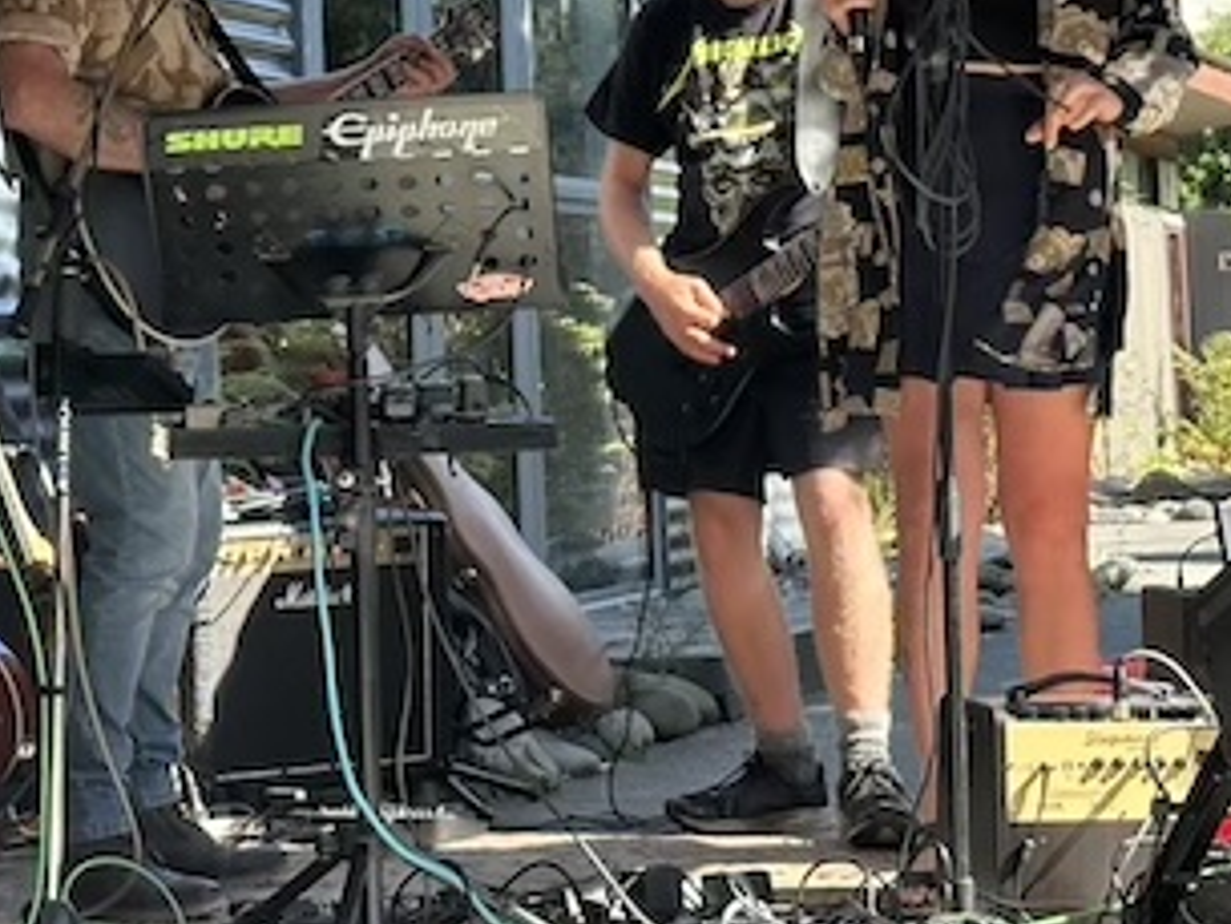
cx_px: 440
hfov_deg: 15.6
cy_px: 28
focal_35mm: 126
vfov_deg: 11.7
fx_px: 4483
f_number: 1.78
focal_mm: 6.86
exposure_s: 1/704
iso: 64
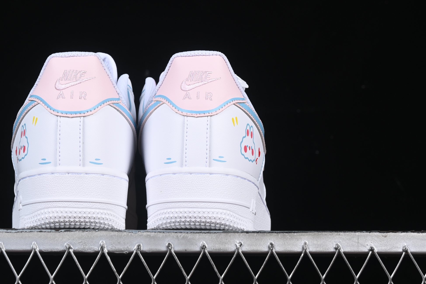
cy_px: 104
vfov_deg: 12.8
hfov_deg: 19.0
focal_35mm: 107
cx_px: 133
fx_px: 1266
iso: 160
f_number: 8
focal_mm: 50
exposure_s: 1/100
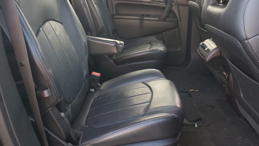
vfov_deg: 37.3
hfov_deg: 62.6
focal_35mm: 31
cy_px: 48
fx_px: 213
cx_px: 137
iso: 58
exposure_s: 1/60.2
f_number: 1.5
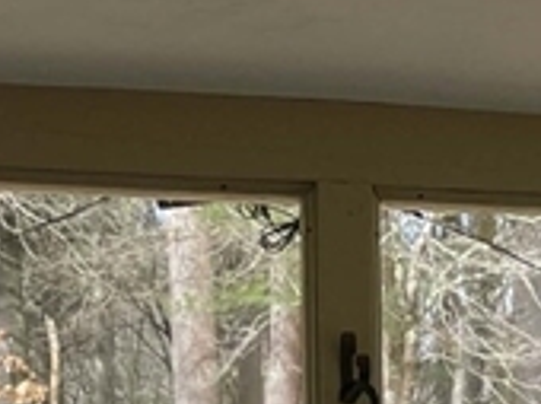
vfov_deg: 8.5
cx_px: 605
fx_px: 2450
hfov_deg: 12.4
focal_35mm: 157
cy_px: 993
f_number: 1.6
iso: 32
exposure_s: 1/335
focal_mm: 4.2
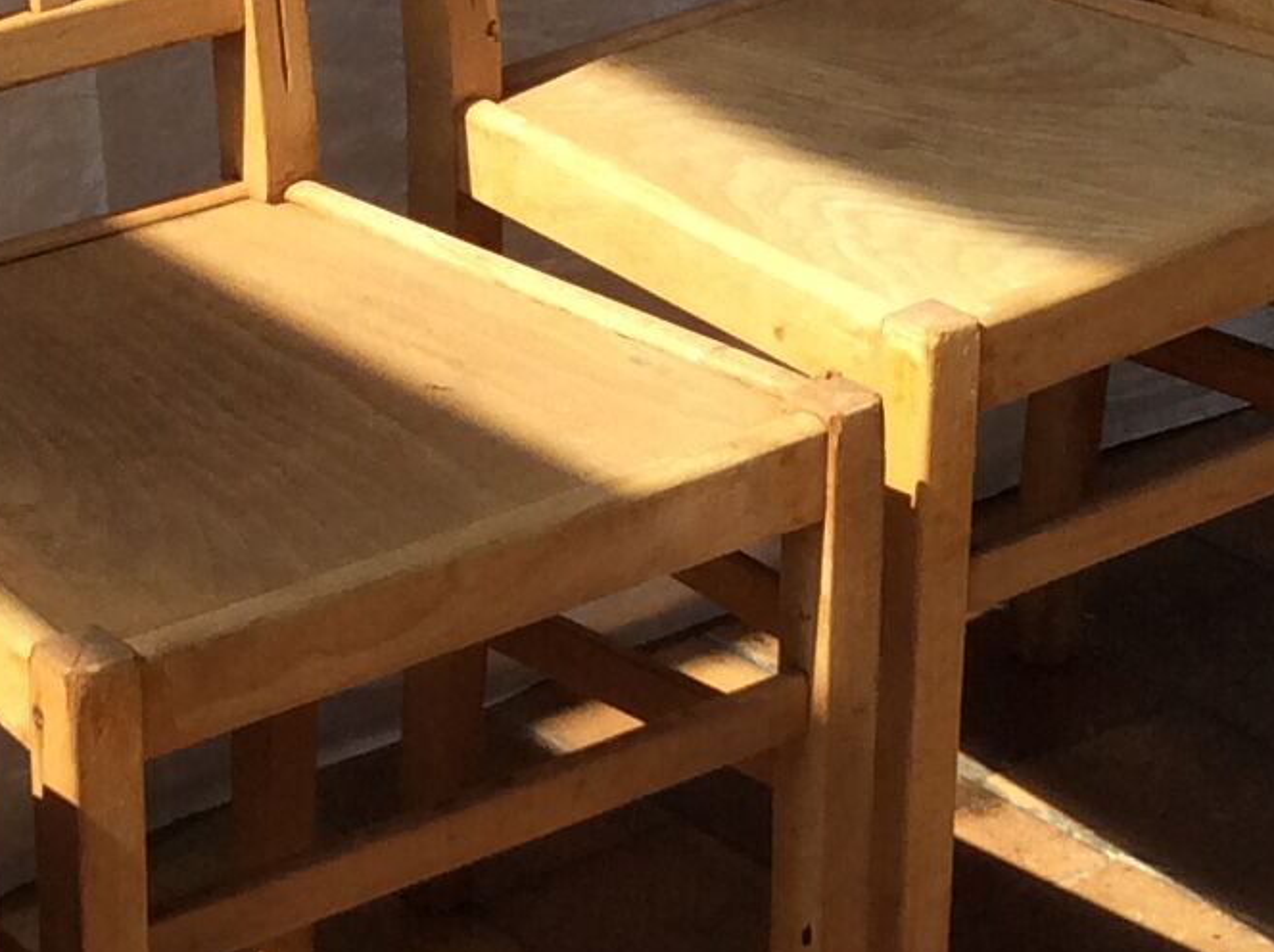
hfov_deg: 15.6
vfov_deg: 11.8
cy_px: 580
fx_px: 4594
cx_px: 65
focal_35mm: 125
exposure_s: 1/403
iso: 32
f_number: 2.4
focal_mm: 3.3
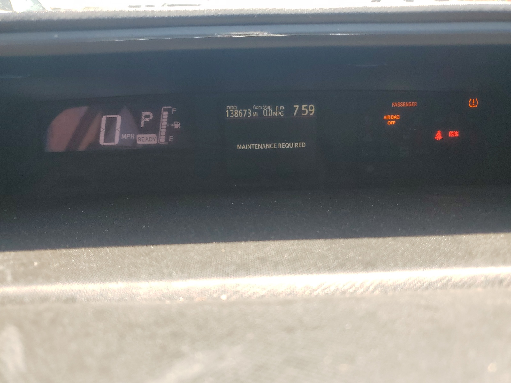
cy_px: 192
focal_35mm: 26
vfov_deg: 53.1
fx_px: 384
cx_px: 256
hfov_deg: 67.3
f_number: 1.5
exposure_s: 1/370
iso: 50
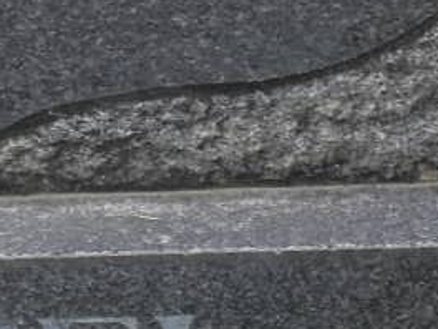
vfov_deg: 4.9
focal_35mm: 300
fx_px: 3796
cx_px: -68
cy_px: -231
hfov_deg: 6.6
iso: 100
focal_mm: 11.7
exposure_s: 1/60
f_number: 4.6
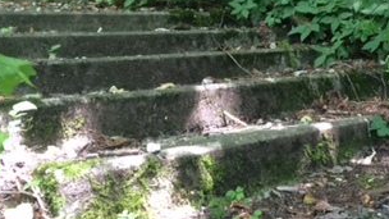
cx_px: 340
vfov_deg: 18.2
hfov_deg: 31.9
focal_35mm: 63
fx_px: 650
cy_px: -40
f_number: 2.2
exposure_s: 1/30
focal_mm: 4.12
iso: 40
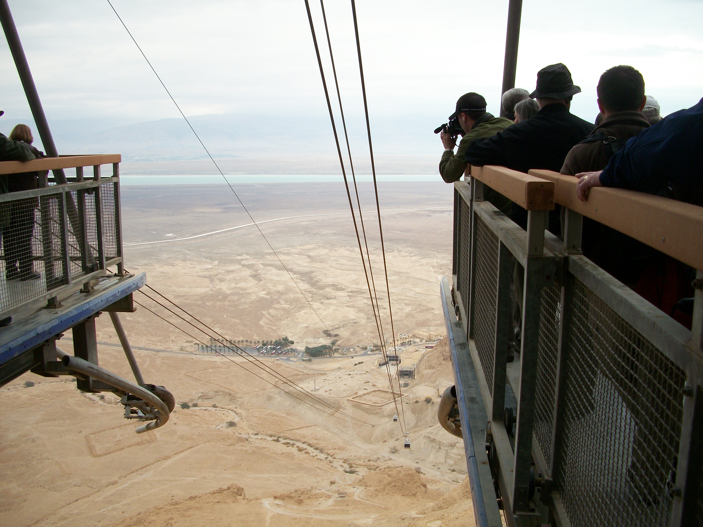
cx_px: 352
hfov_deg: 52.6
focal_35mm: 35
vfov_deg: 40.7
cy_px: 264
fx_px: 711
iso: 80
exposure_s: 1/250
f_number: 3.1
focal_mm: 6.3
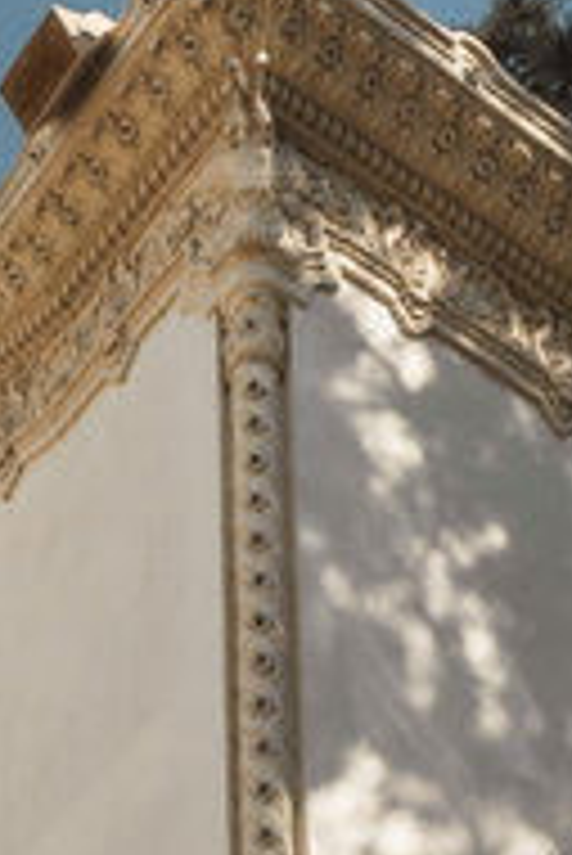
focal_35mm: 100
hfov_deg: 13.5
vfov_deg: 15.8
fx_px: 2379
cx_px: -2
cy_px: 1739
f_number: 4
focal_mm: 22
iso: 200
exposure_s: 1/250
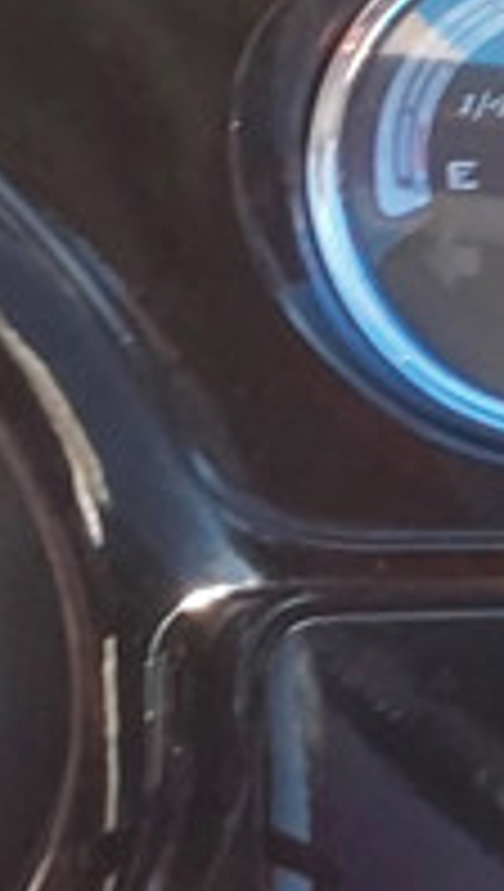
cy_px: 675
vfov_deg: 13.1
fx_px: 3880
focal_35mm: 164
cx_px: 1087
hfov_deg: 7.1
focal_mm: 2.91
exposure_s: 1/298
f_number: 1.9
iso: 50
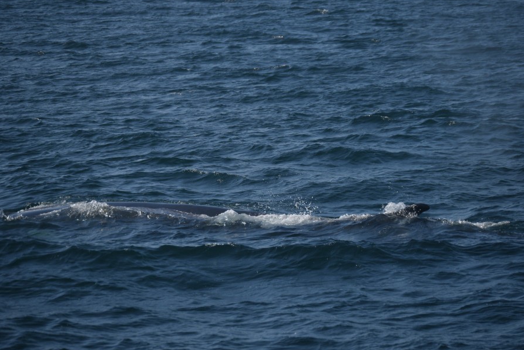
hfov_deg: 8.7
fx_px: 3435
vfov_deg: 5.8
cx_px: 279
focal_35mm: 236
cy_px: 169
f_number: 5
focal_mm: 130
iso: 200
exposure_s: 1/4000
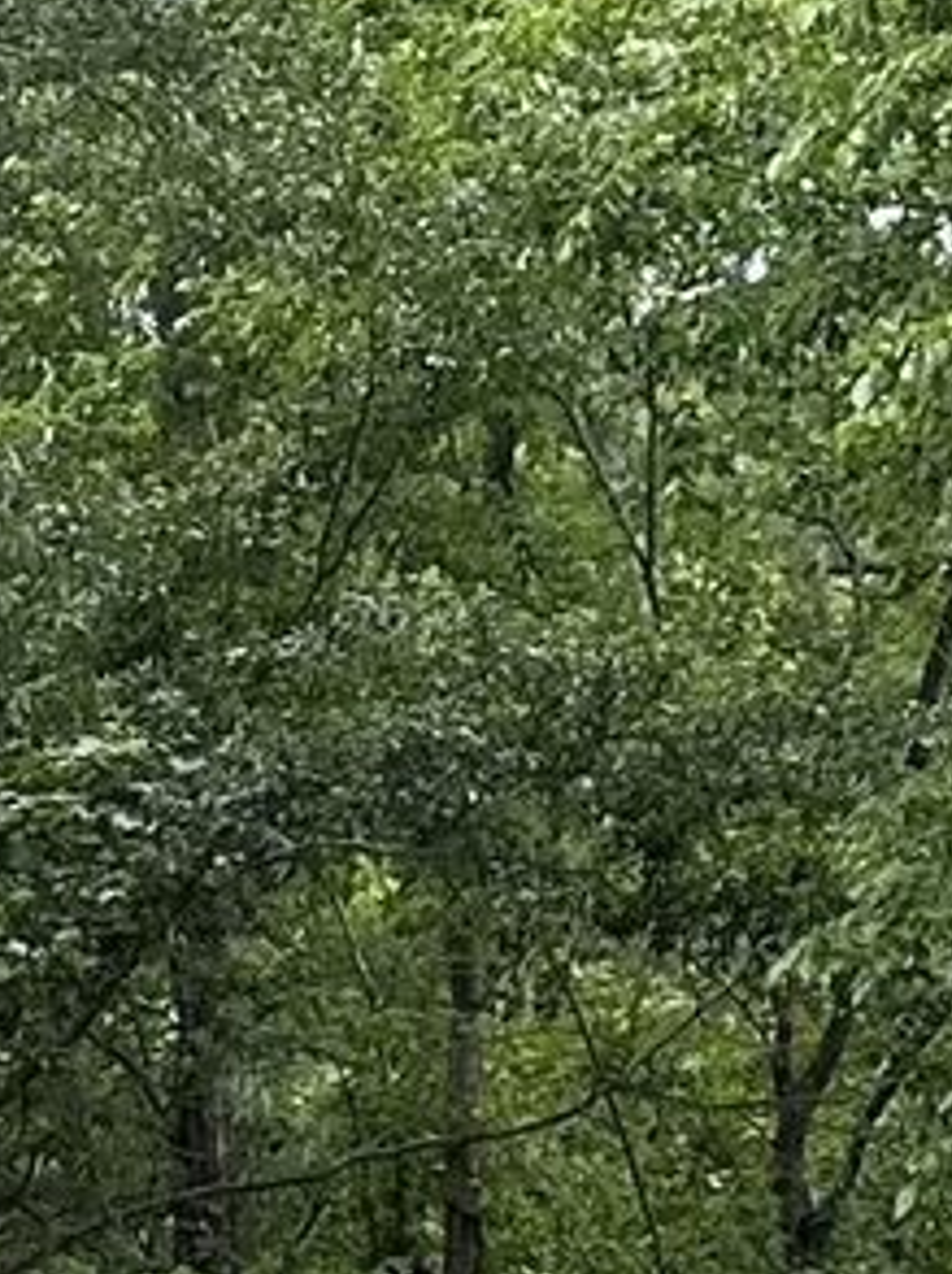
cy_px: 3831
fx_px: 6946
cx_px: -835
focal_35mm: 189
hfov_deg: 7.6
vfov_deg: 8.7
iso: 80
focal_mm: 6.86
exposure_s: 1/580
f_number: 1.78
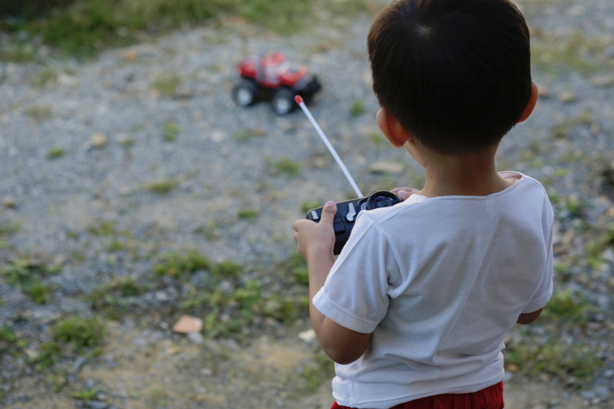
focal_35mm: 90
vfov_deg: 15.2
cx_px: 307
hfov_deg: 22.6
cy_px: 204
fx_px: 1535
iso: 200
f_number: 3.2
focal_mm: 60
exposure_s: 1/480
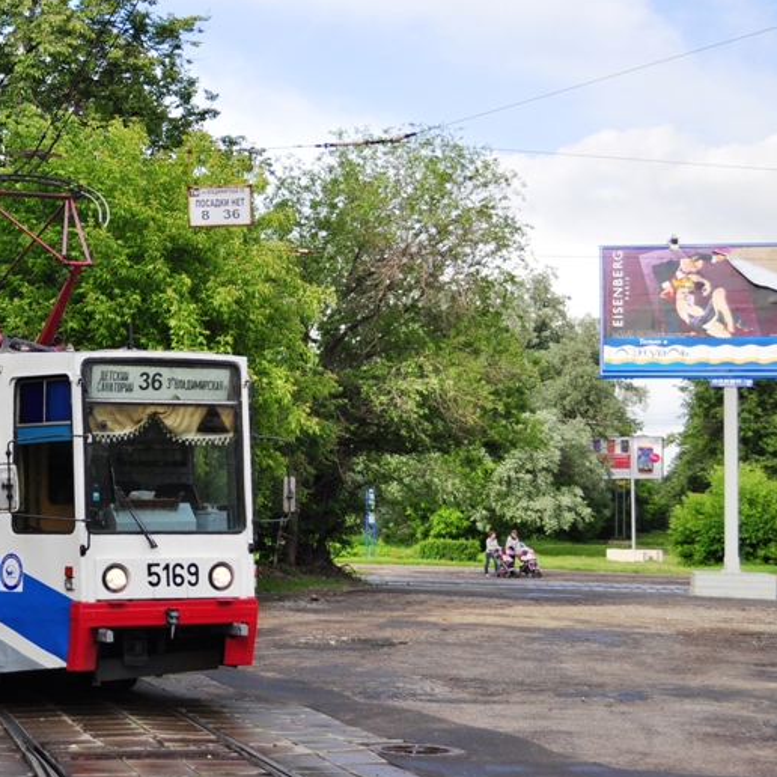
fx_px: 2006
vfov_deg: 21.9
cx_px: 48
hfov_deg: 21.3
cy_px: 395
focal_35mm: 79
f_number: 4.8
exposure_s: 1/800
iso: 250
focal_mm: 32
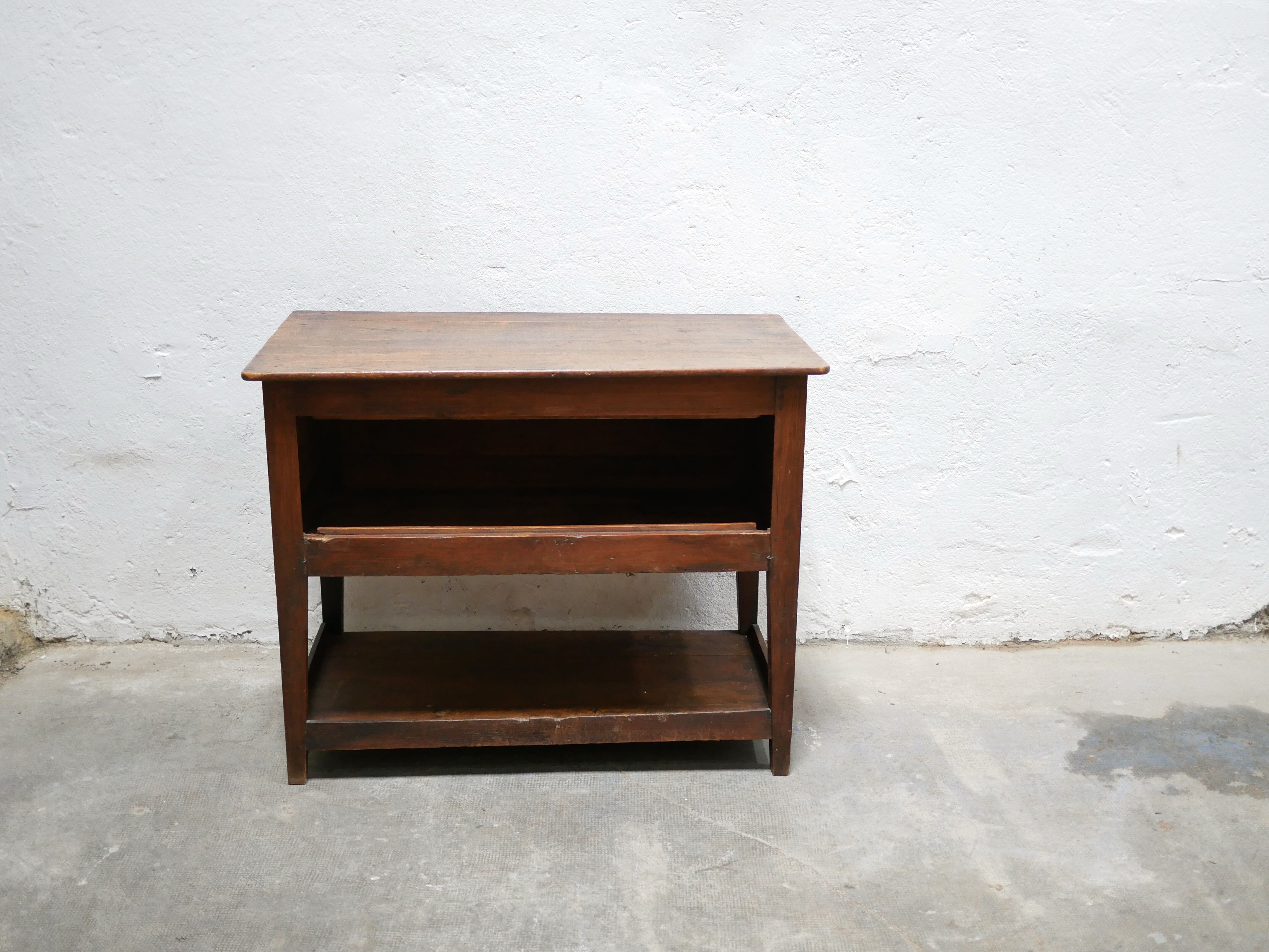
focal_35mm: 40
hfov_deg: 46.8
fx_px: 1467
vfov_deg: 36.0
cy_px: 476
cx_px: 634
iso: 640
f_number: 1.7
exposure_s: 1/60
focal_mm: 20
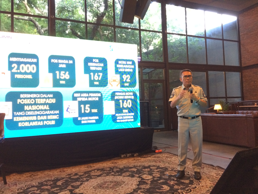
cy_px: 97
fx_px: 216
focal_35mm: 29
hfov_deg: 61.7
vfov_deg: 48.2
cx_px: 129
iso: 320
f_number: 2.2
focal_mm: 4.15
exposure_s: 1/25
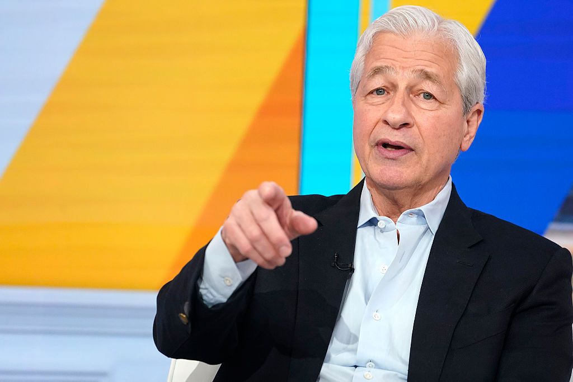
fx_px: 3979
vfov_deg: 5.5
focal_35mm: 250
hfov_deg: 8.2
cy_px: 191
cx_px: 286
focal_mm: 250
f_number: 6.3
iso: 4000
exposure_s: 1/160
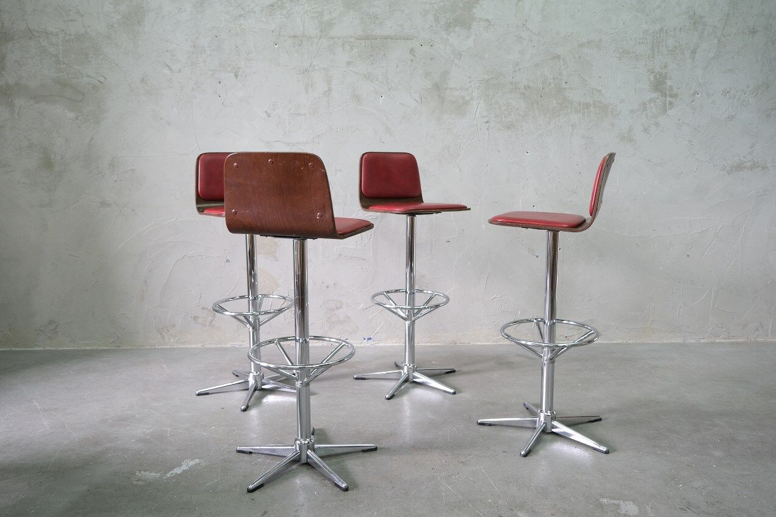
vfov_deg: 45.0
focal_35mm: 29
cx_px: 388
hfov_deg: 63.7
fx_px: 625
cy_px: 258
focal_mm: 19.2
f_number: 4
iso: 800
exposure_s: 1/27
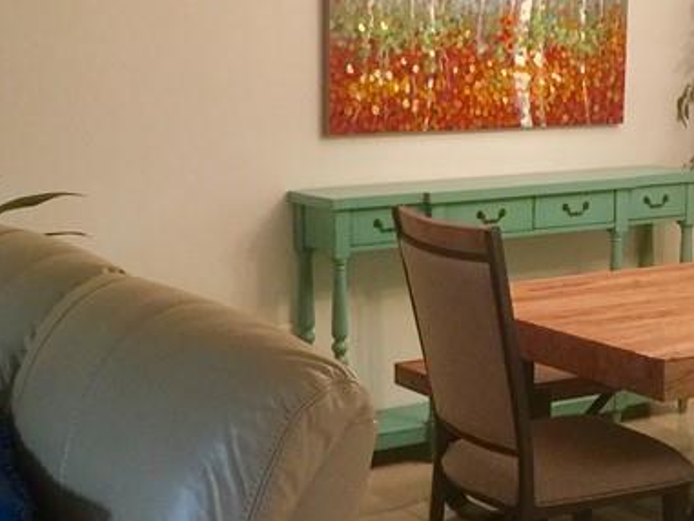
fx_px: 1564
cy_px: 248
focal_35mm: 78
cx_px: 461
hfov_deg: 24.9
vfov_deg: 18.9
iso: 100
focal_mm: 4.15
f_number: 2.2
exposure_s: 1/15
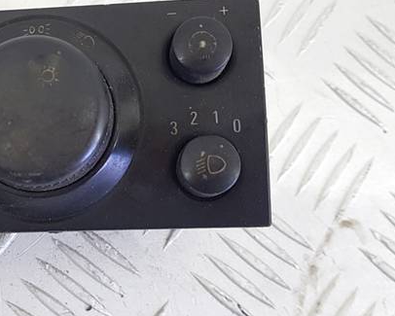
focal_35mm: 64
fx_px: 748
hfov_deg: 28.5
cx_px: 44
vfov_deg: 23.7
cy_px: 91
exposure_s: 1/100
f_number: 1.7
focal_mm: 4.2
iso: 80
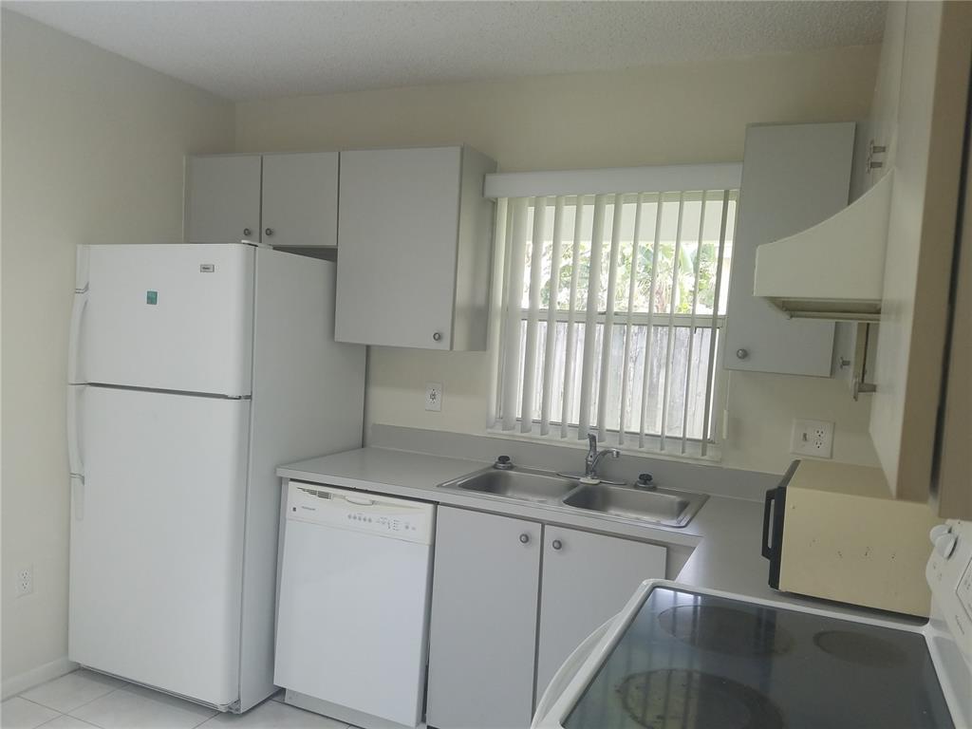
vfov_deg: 53.1
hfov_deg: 67.3
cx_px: 486
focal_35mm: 26
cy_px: 364
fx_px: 730
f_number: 1.7
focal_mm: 4.2
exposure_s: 1/60
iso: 64
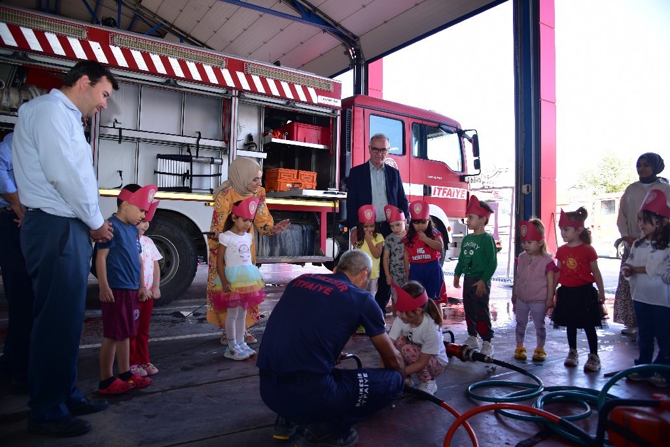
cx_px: 335
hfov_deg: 73.7
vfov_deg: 53.1
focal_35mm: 24
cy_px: 224
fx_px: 447
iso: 100
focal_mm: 24
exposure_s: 1/50
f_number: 4
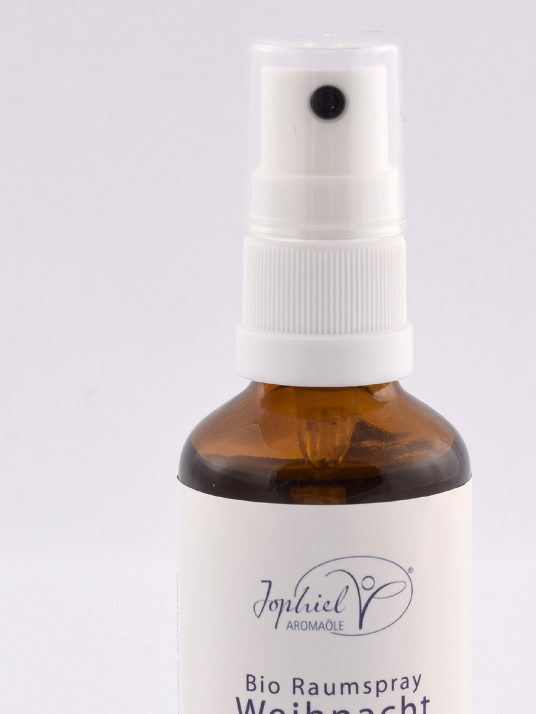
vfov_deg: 17.3
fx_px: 2347
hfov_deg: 13.0
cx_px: 336
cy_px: 498
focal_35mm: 114
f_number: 11
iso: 200
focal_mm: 55
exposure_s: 1/125
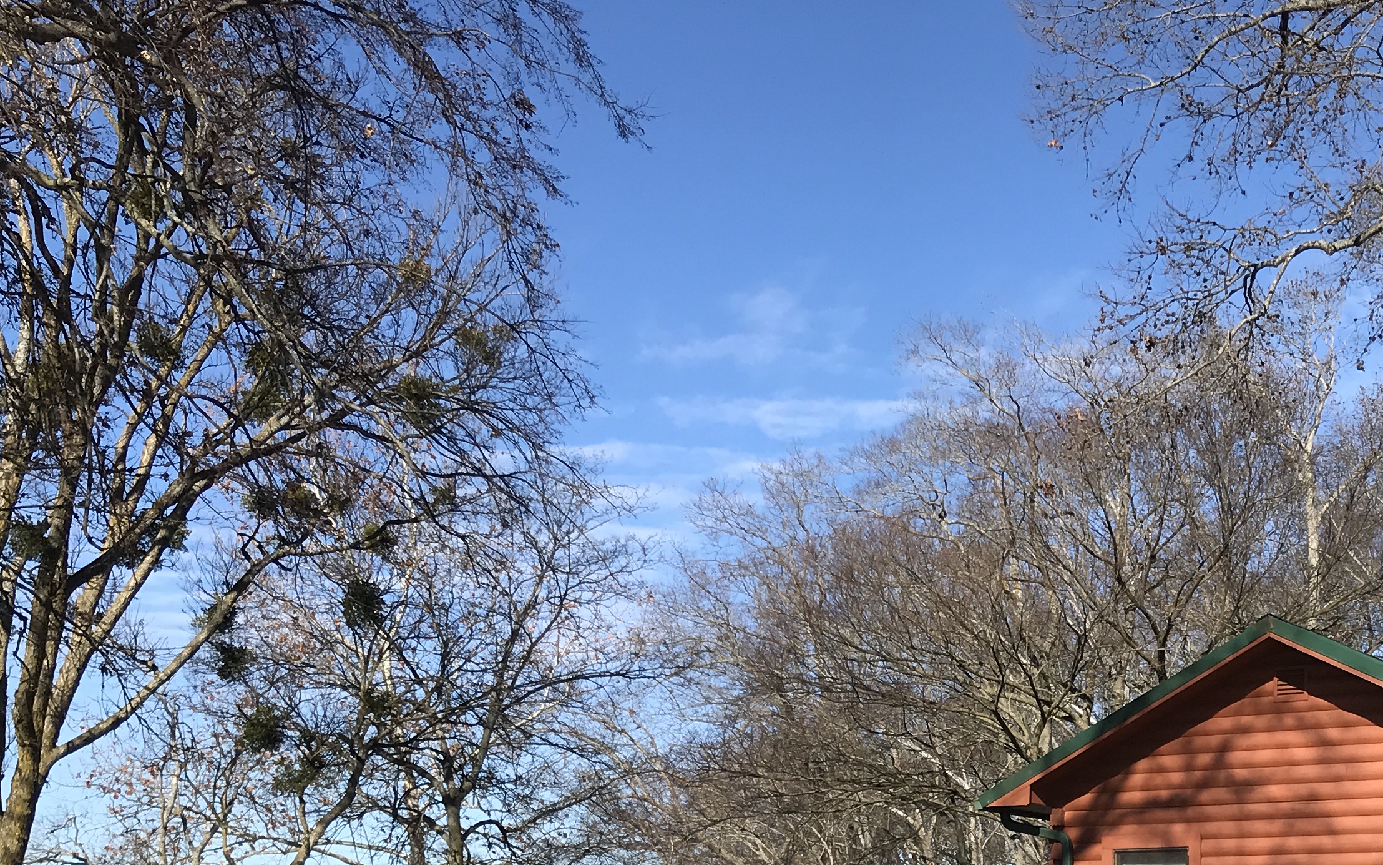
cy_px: 870
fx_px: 2035
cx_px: 1047
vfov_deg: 23.0
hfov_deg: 36.6
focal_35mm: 54
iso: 20
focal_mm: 3.99
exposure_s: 1/2398
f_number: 1.8
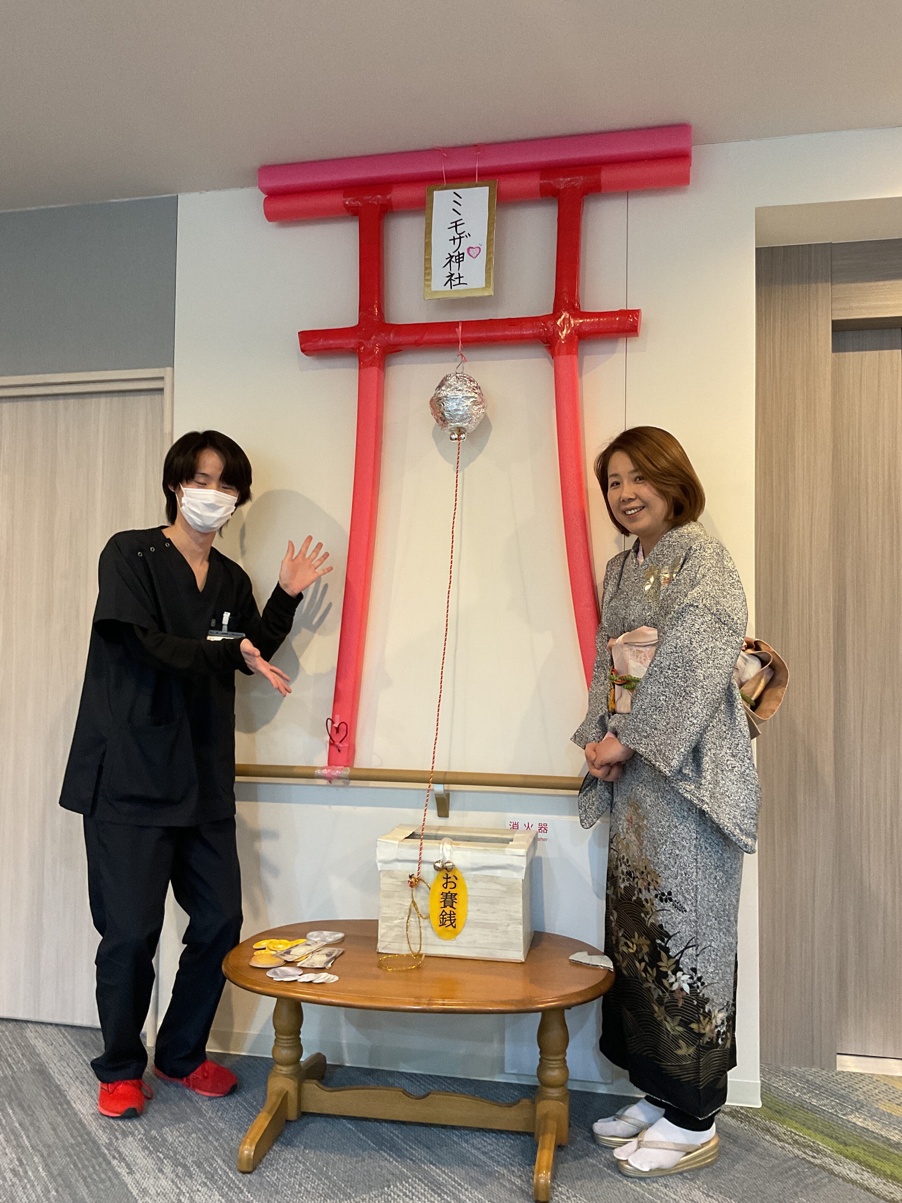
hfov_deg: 48.2
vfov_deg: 61.7
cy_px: 602
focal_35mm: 29
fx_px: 1008
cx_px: 451
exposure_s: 1/60
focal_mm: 3
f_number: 1.8
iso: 125
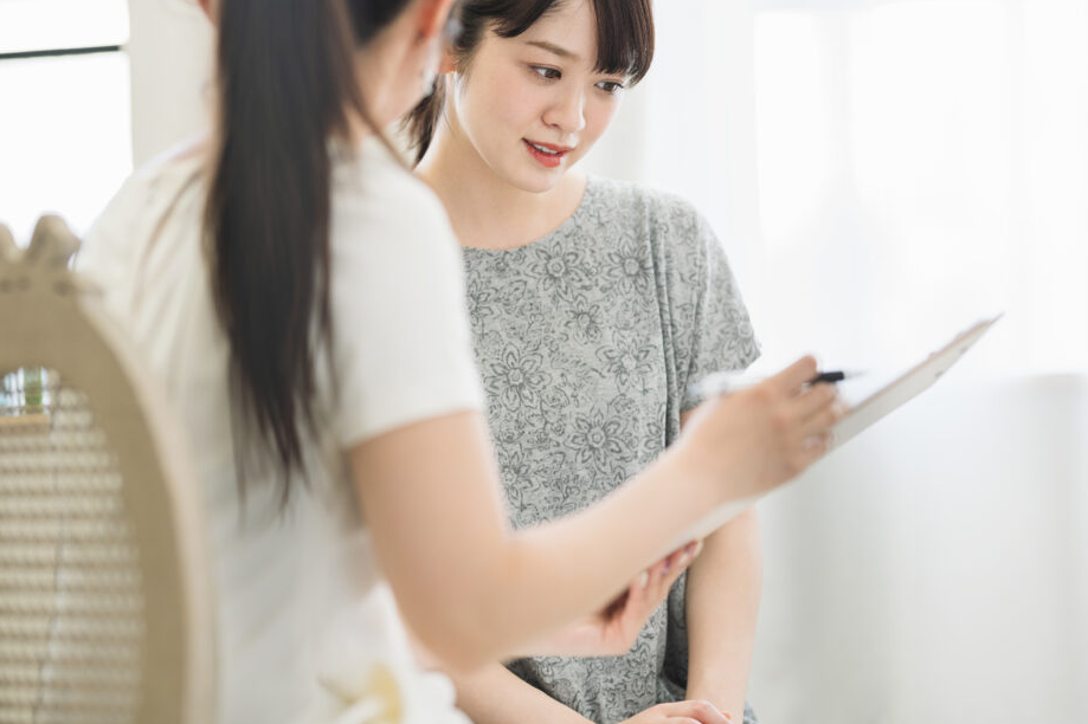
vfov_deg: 11.7
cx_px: 517
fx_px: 3535
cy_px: 345
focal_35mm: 117
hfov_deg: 17.5
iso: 320
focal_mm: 105
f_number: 2
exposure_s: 1/200
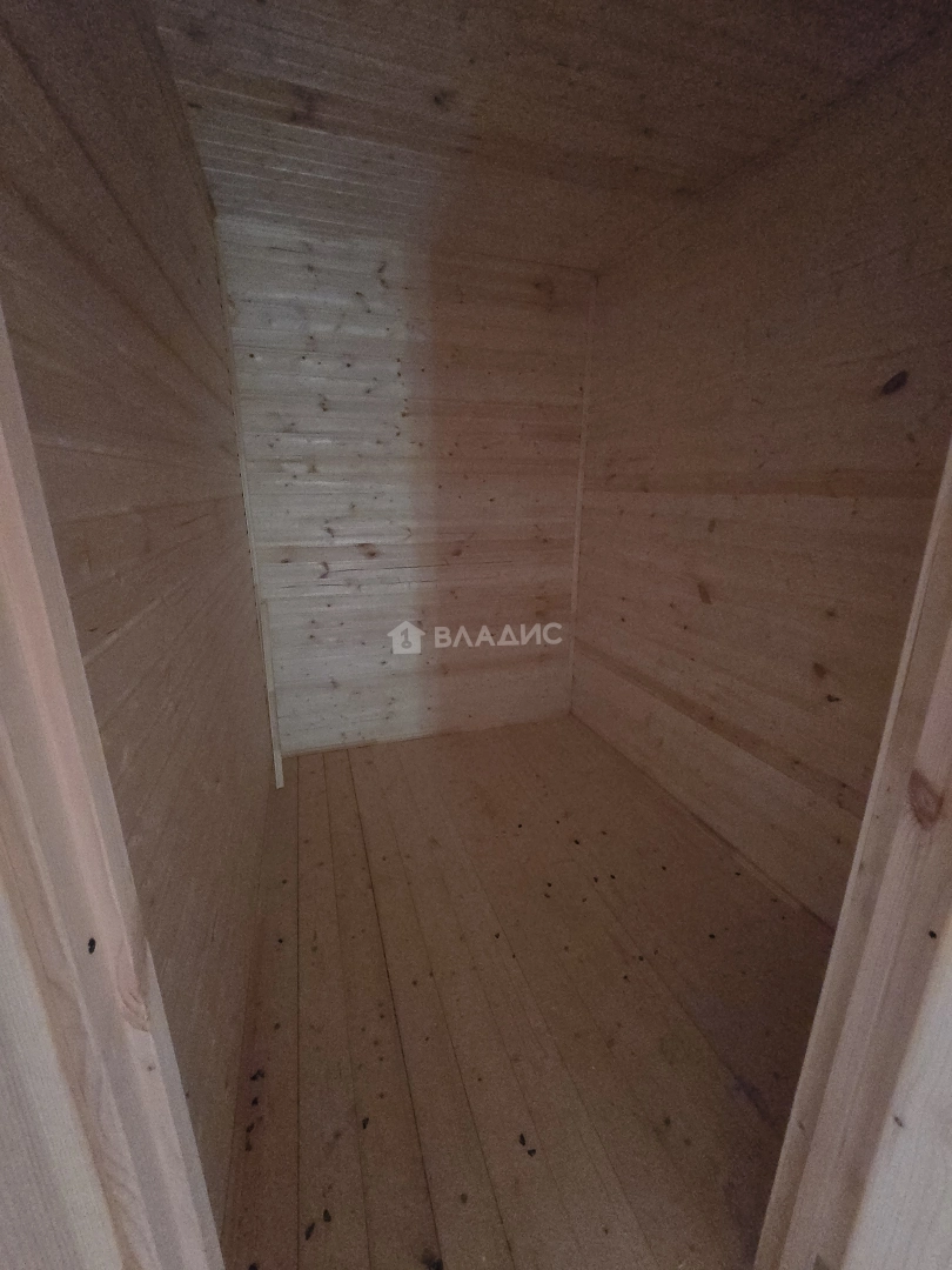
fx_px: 477
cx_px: 476
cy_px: 635
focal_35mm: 13
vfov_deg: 106.2
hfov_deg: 89.9
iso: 1600
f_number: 2.2
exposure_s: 1/24
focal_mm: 2.2
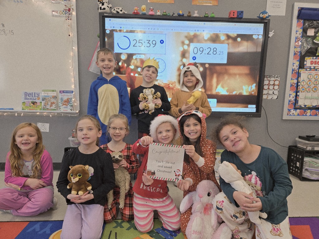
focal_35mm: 23
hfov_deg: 73.9
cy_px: 120
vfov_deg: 58.9
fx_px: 212
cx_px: 160
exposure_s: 1/120
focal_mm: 5.4
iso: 64
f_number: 1.8
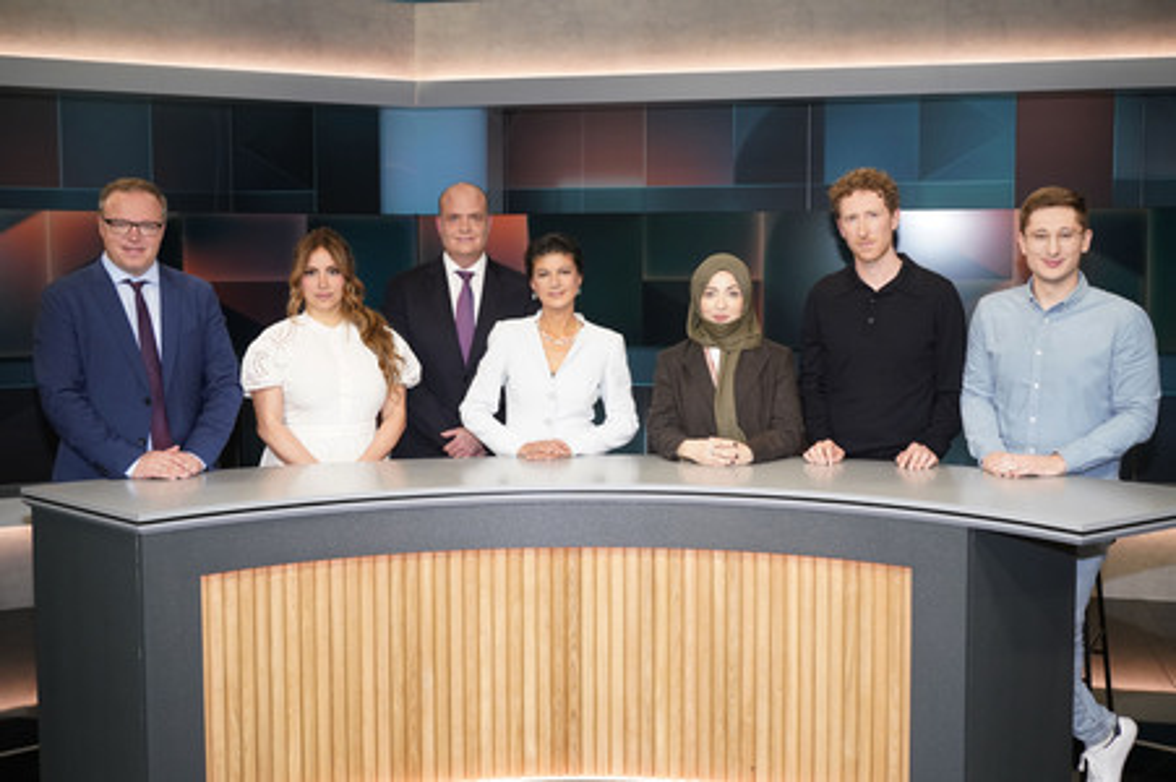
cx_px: 588
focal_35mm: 38
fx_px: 1240
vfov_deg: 35.0
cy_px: 391
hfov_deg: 50.7
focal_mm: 38
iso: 2000
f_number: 5
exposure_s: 1/160
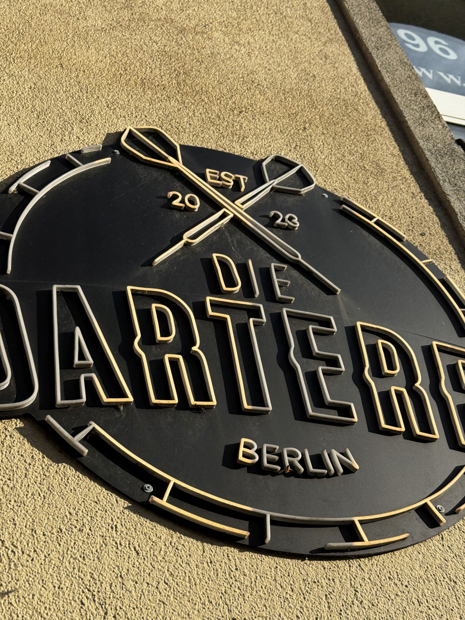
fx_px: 860
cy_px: 310
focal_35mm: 48
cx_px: 232
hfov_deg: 30.3
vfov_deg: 39.7
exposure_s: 1/2959
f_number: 1.78
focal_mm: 6.76
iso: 64
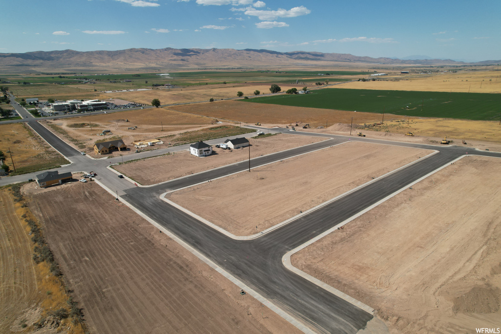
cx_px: 250
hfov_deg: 78.6
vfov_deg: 57.2
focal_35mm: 22
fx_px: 306
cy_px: 167
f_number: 2.8
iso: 100
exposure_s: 1/90
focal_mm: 8.38
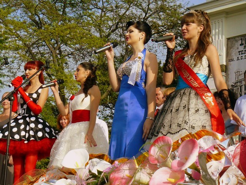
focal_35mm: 55
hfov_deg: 34.9
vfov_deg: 26.6
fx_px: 391
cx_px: 123
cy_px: 92
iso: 100
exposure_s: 1/320
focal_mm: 9.2
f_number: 5.6
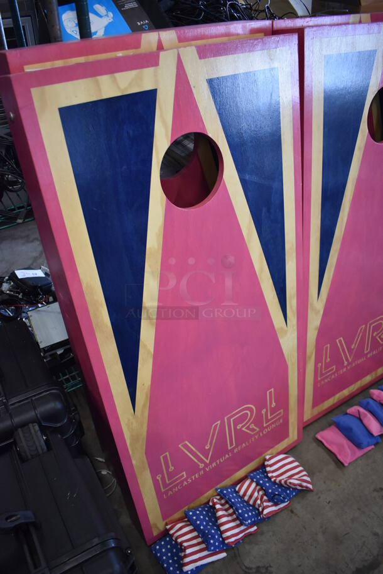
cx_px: 192
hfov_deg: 48.0
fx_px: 430
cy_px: 287
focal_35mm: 27
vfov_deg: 67.3
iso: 1400
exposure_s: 1/125
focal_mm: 18
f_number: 3.5
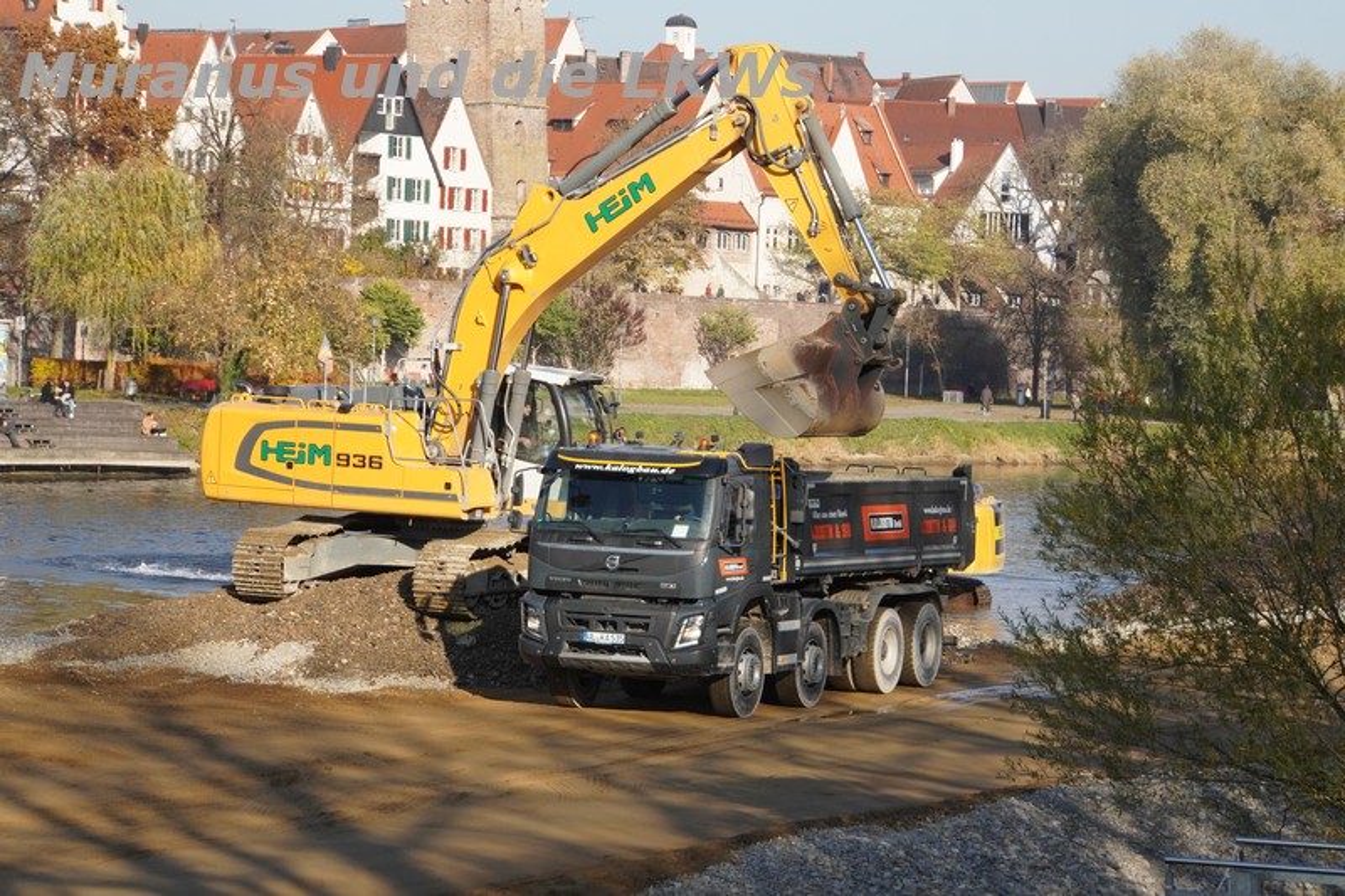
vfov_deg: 11.1
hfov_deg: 16.6
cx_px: 672
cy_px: 448
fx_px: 4605
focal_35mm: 123
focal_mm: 82.2
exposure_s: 1/1600
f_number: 6.3
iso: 500
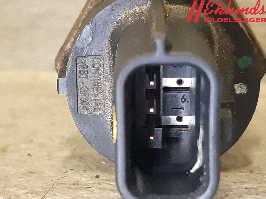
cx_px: 133
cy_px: 100
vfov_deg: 53.1
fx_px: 200
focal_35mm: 26
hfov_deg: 67.3
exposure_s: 1/50
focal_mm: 3.93
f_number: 1.7
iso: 250
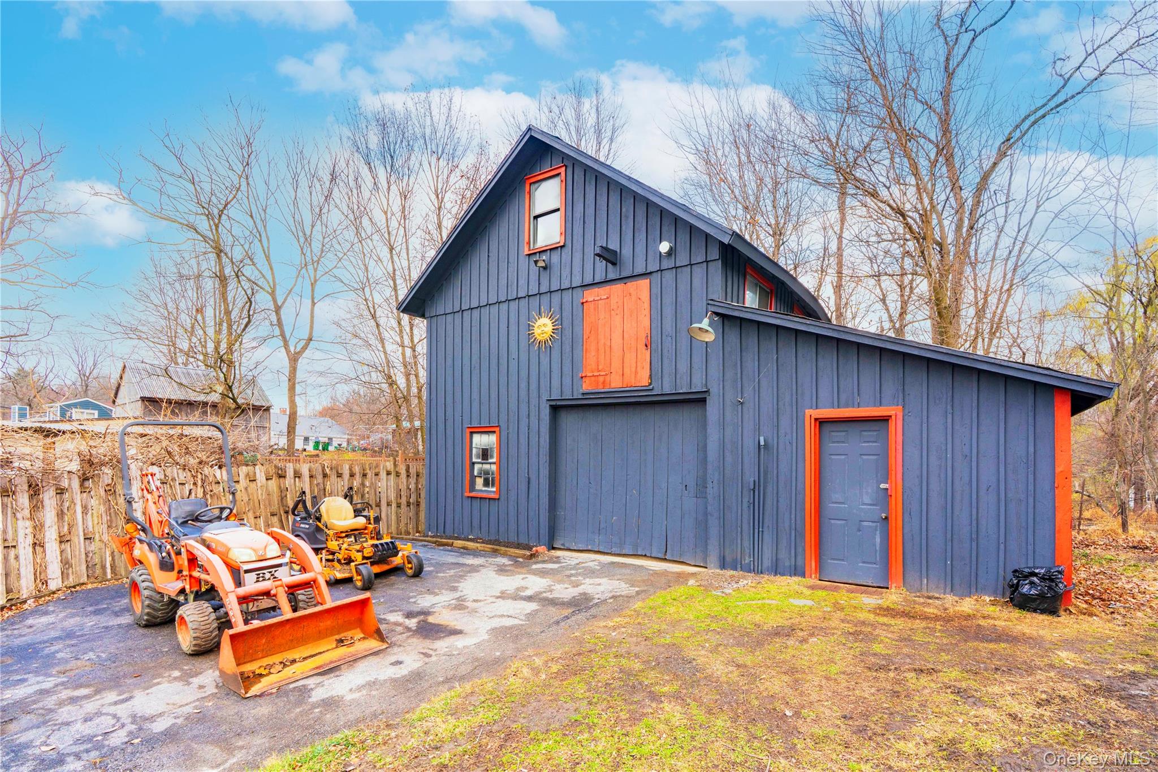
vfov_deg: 73.7
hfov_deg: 96.7
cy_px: 386
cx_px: 579
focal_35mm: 16
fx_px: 515
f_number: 9
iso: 400
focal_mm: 16
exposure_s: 1/60
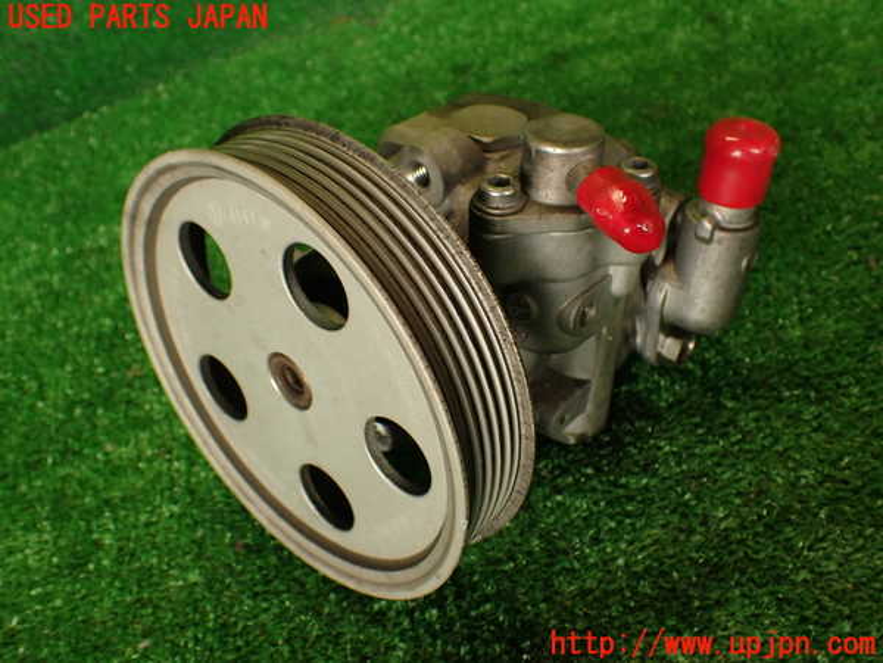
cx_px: 442
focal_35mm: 36
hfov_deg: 51.4
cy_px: 332
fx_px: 918
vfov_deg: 39.7
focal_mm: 6.37
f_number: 2.5
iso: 200
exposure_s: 1/60
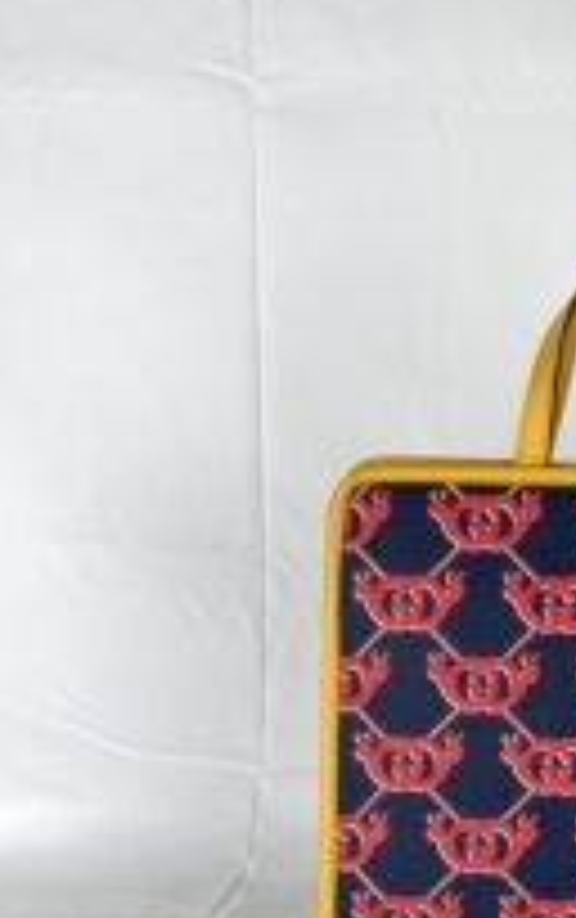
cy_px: 724
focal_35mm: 54
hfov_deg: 22.9
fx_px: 1352
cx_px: 598
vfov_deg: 36.3
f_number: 1.5
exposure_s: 1/190
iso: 40
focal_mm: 5.7
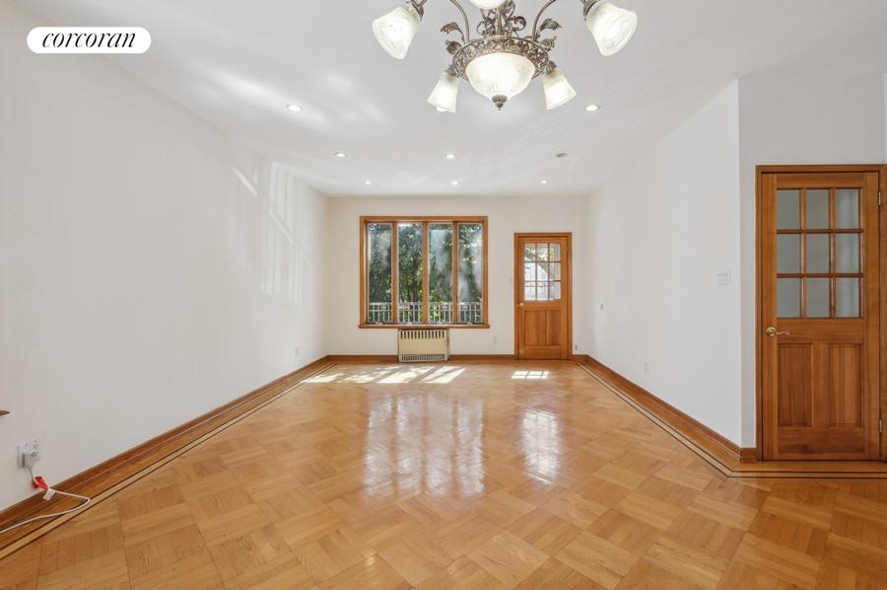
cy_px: 295
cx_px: 444
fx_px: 369
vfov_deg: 77.2
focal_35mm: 15
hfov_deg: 100.5
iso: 320
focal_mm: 15
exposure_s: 1/15
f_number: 14
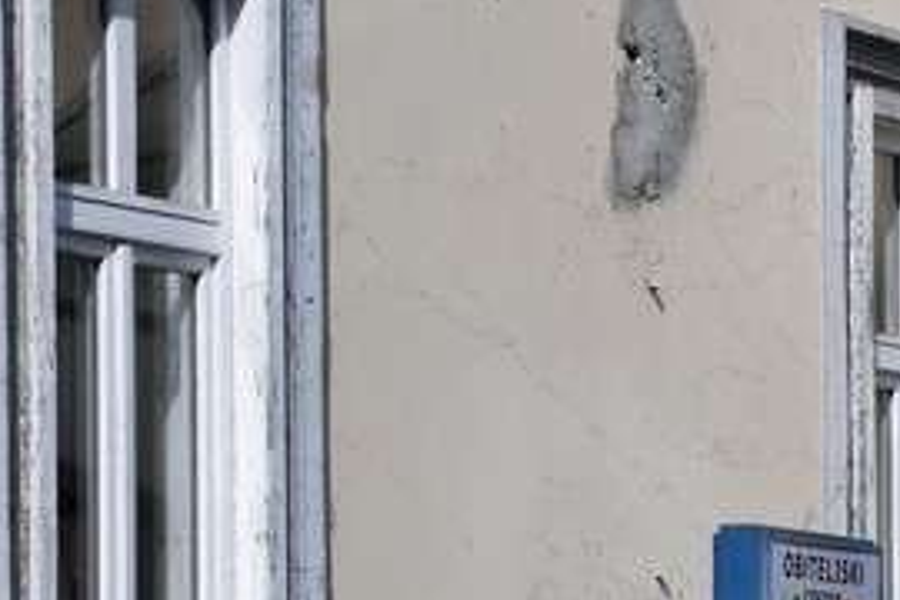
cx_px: 1300
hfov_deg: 6.9
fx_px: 7399
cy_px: 655
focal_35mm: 296
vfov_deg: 4.6
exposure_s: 1/320
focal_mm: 52
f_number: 9
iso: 100
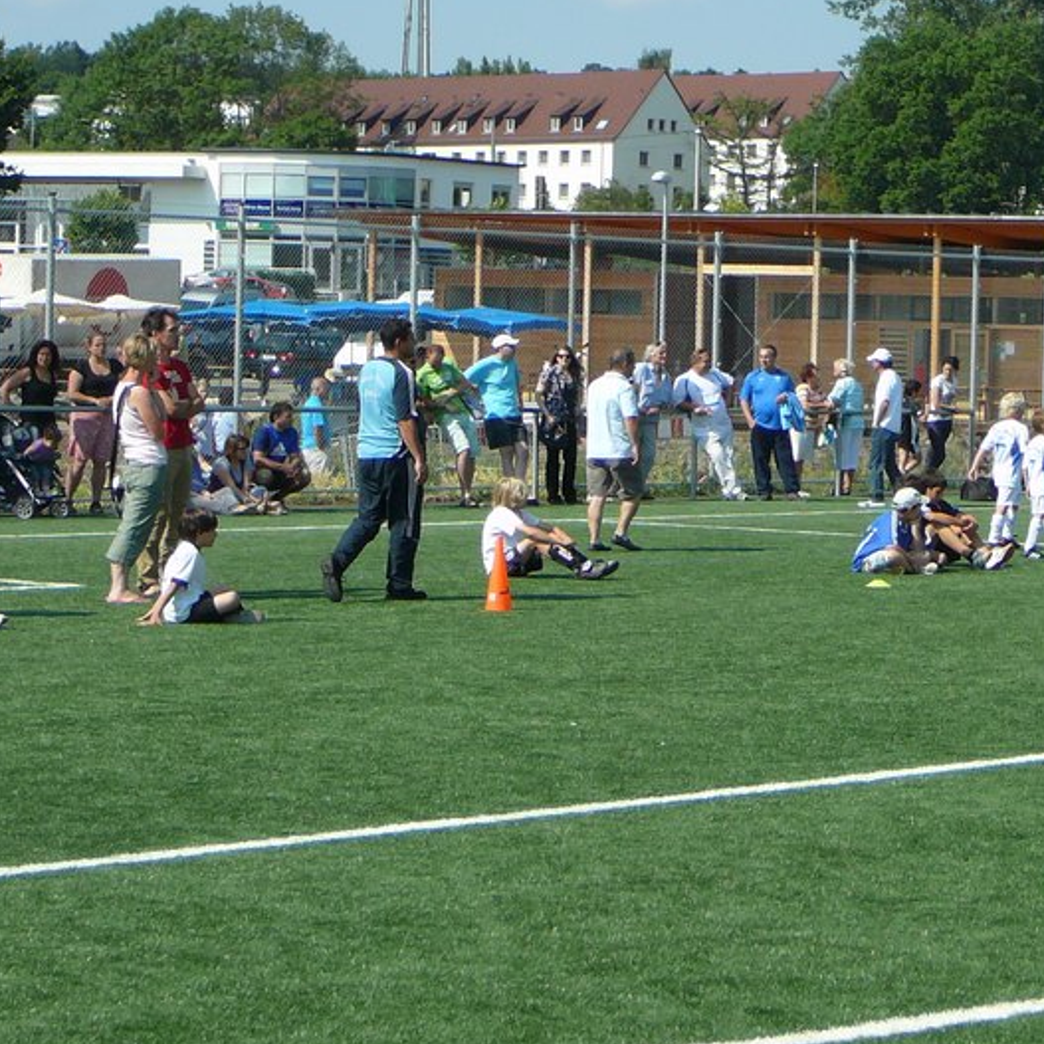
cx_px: 784
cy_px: 497
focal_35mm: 119
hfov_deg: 14.6
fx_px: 4060
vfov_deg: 14.7
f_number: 3.7
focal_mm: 10.5
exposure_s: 1/640
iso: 80
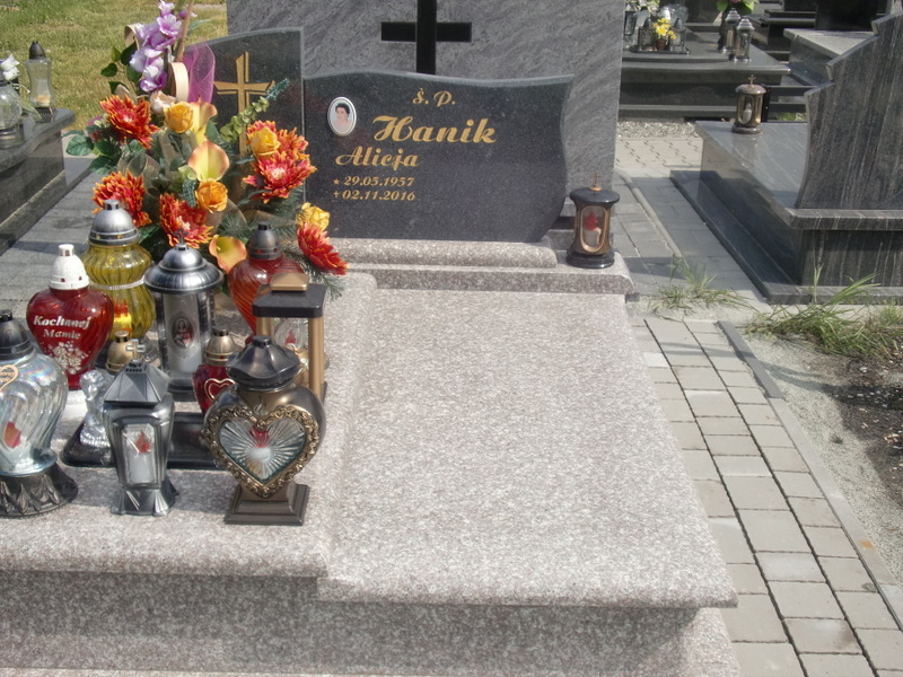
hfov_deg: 39.7
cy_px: 338
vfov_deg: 30.3
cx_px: 452
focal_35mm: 48
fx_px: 1252
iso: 64
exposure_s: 1/800
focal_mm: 7.91
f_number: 3.4
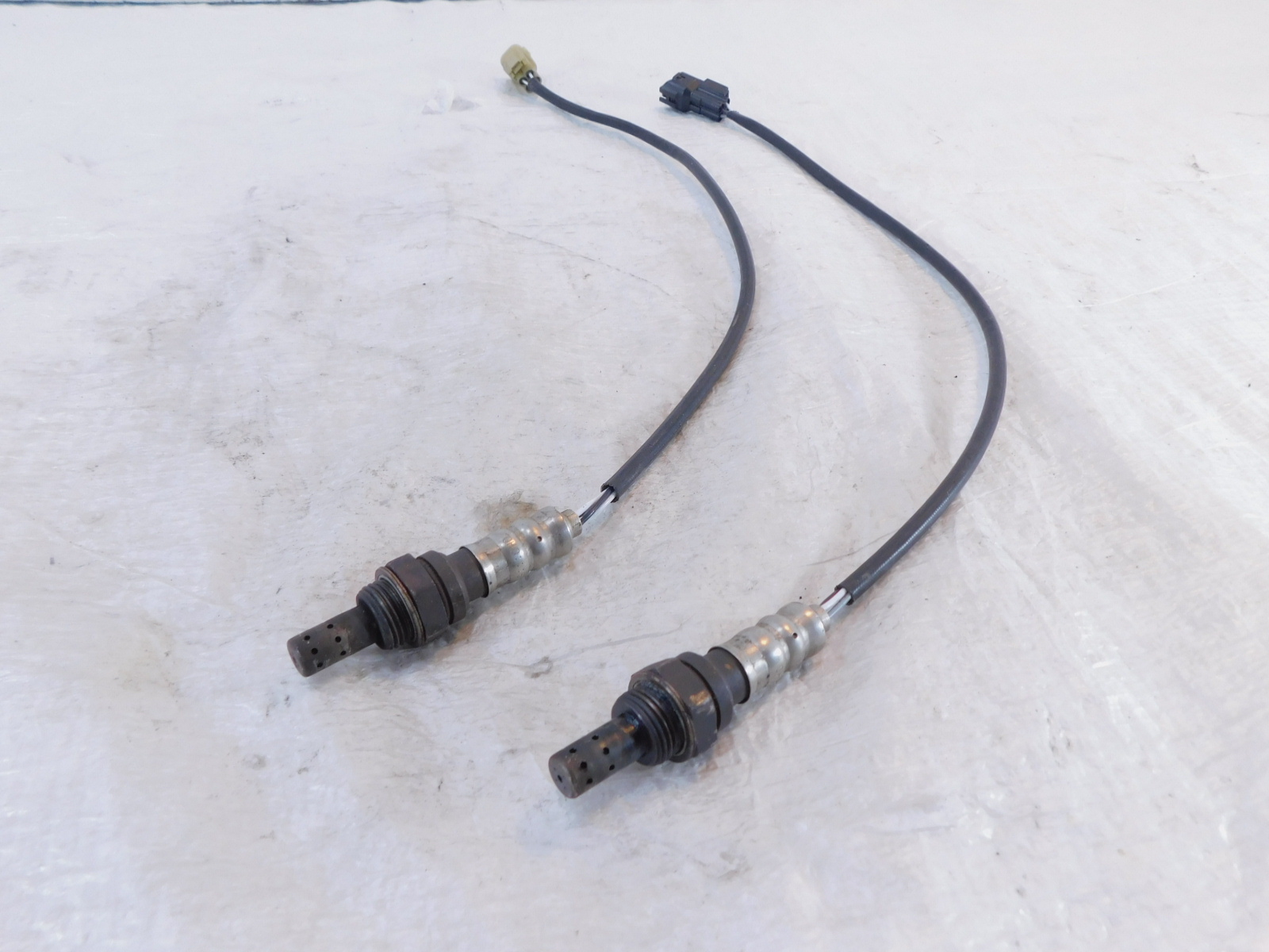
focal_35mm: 24
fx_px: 880
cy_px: 476
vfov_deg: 56.8
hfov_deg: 71.6
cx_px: 634
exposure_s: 1/30
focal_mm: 4.1
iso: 160
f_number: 3
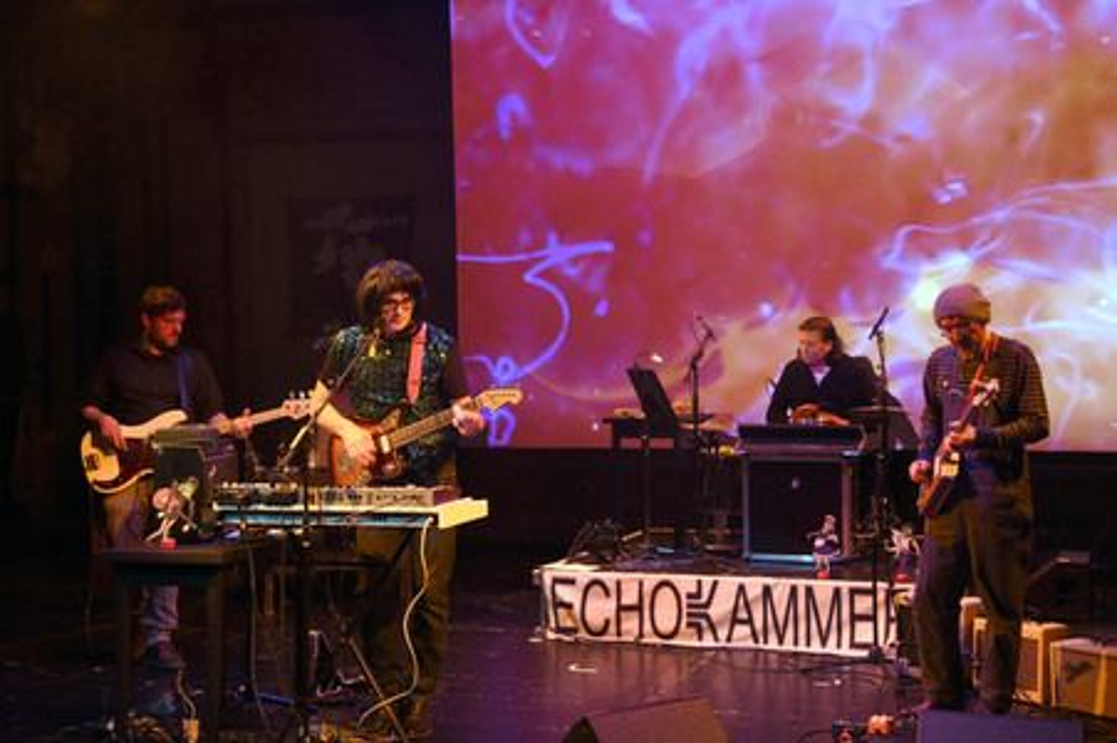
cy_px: 372
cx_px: 558
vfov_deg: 28.0
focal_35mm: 48
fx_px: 1488
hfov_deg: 41.1
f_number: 4
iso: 2000
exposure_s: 1/50
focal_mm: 48
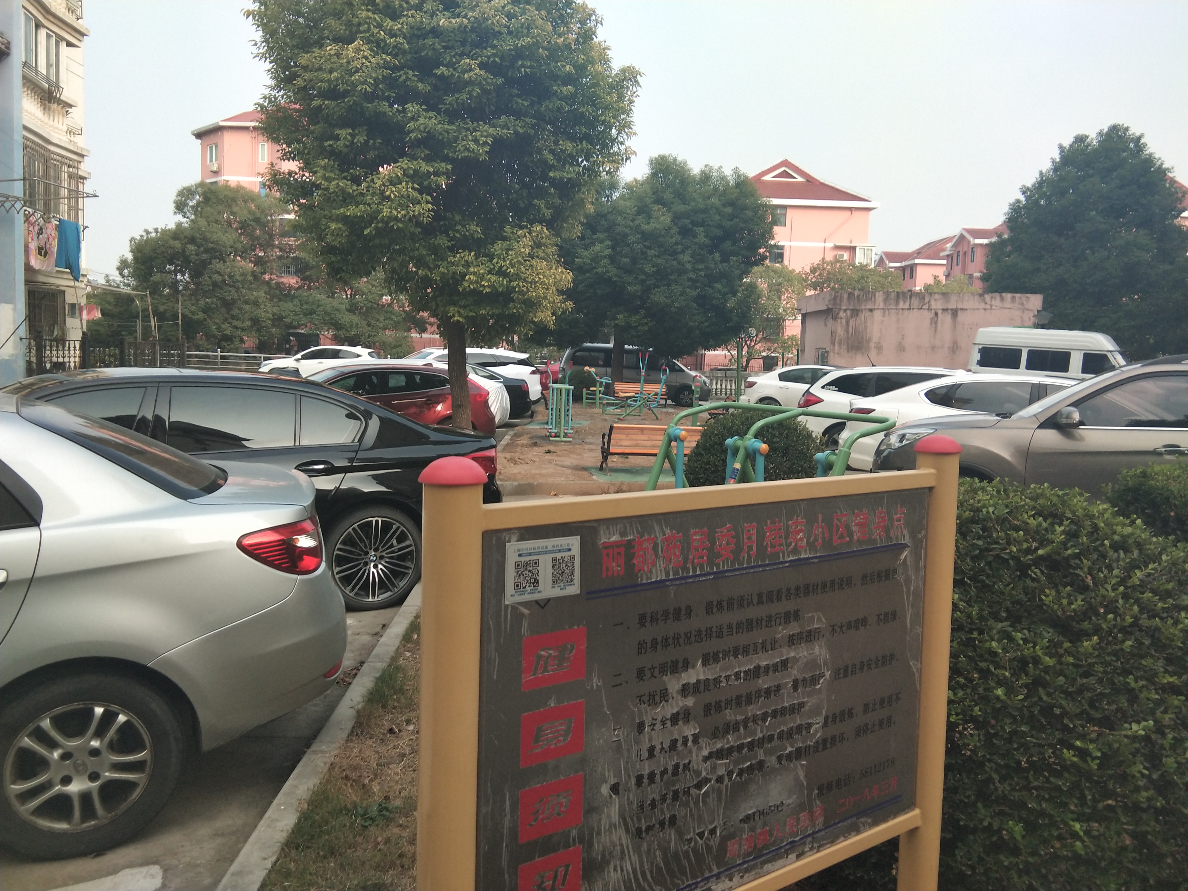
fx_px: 1064
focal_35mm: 31
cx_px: 594
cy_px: 446
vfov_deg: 45.4
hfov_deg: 58.4
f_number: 2.2
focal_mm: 3.69
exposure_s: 1/343
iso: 50
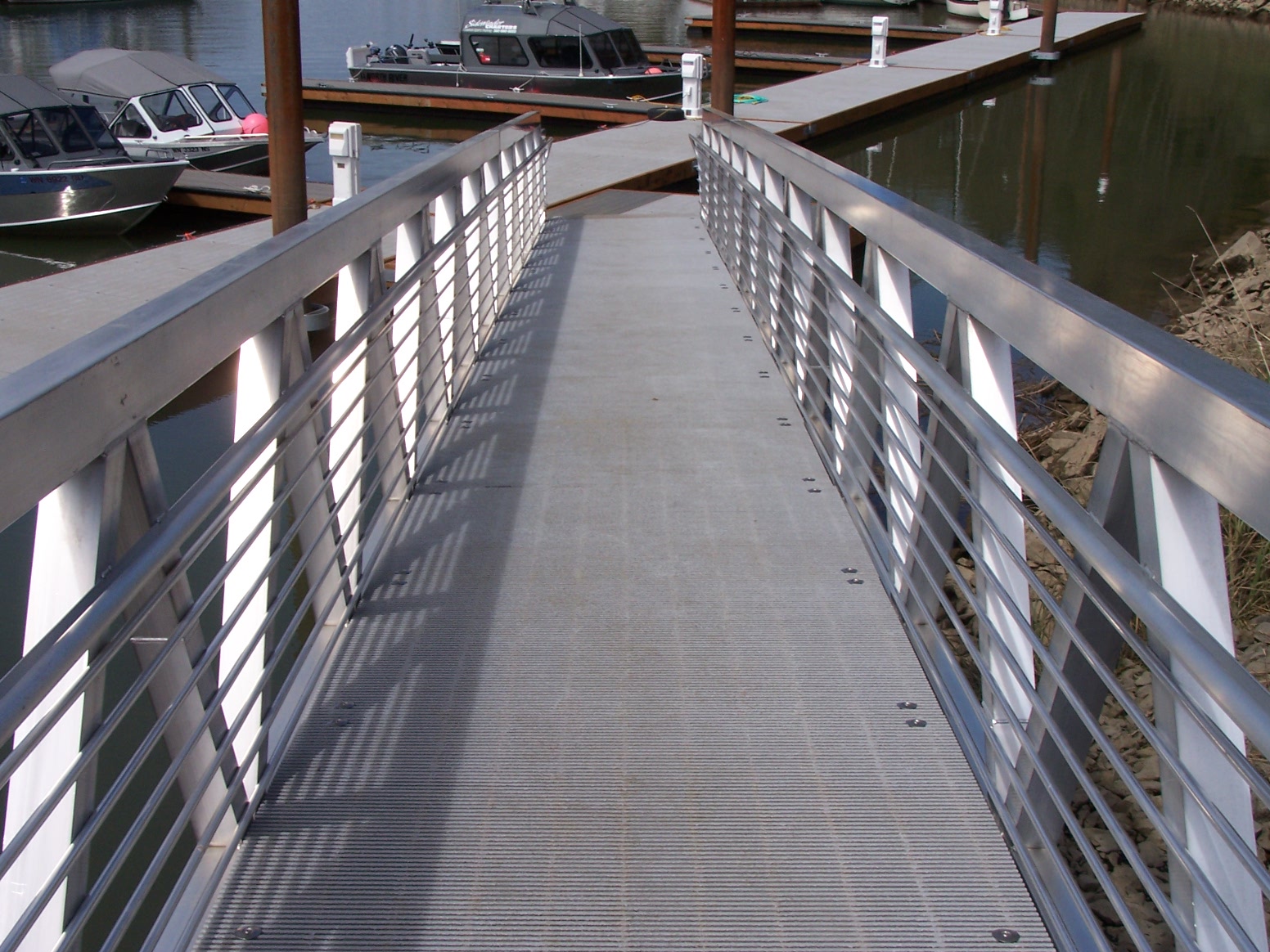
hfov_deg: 39.7
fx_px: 1761
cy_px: 476
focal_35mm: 48
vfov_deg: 30.3
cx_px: 635
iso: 80
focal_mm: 8
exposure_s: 1/640
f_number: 5.6
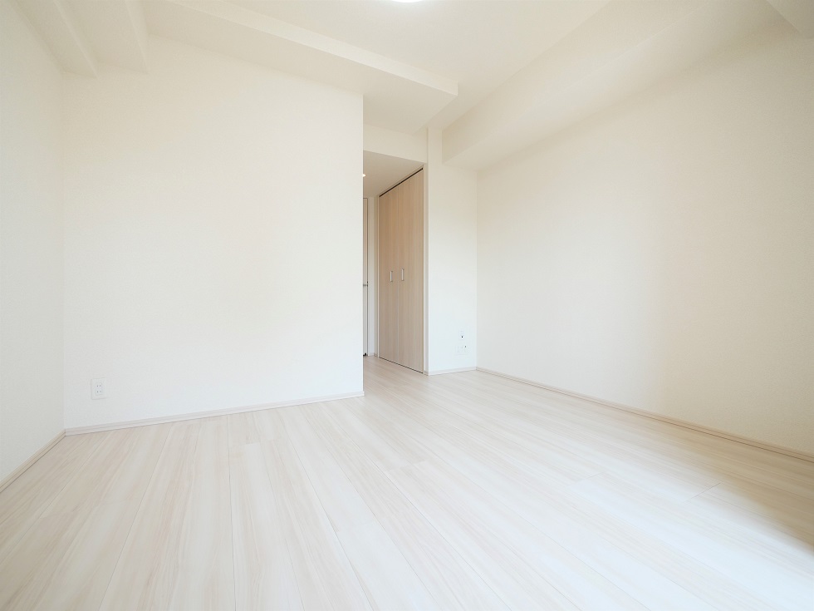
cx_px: 407
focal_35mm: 14
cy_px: 306
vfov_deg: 85.7
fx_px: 329
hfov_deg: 102.1
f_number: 4
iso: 200
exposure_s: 1/60
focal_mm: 7
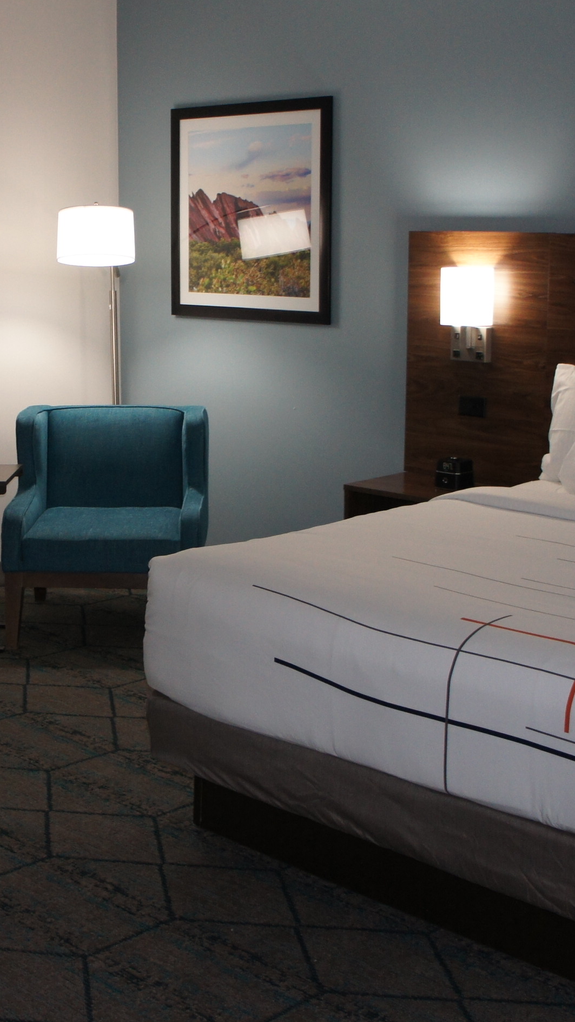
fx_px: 1355
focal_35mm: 50
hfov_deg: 23.5
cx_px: 87
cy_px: 478
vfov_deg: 41.3
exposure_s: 1/60
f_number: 3.5
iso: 800
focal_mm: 18
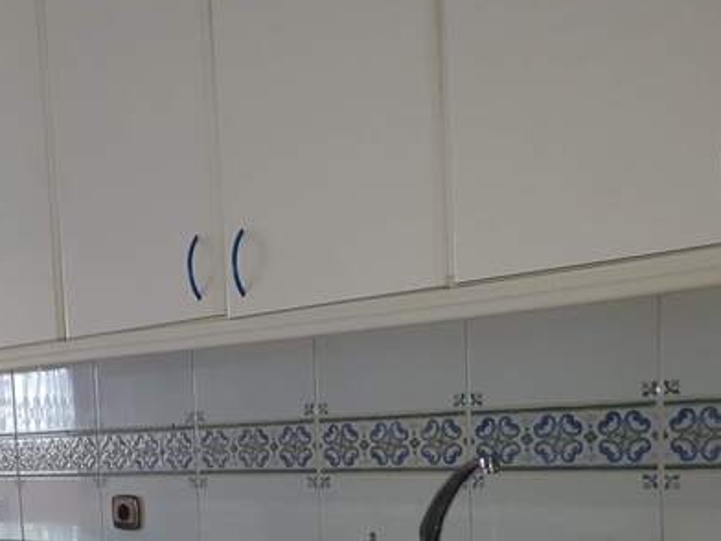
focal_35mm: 53
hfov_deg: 34.3
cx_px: 77
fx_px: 1104
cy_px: 504
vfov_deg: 26.4
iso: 200
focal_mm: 4.32
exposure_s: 1/10
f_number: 1.5
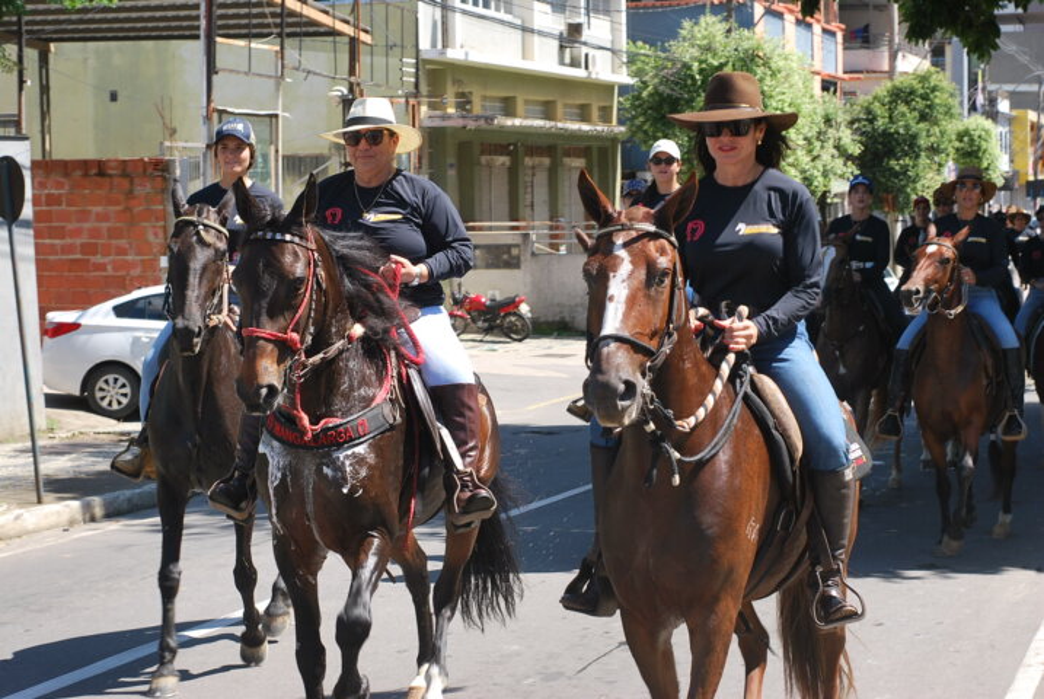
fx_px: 2178
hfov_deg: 27.0
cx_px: 522
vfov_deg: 18.2
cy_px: 350
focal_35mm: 75
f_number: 6.3
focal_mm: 50
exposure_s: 1/160
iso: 100
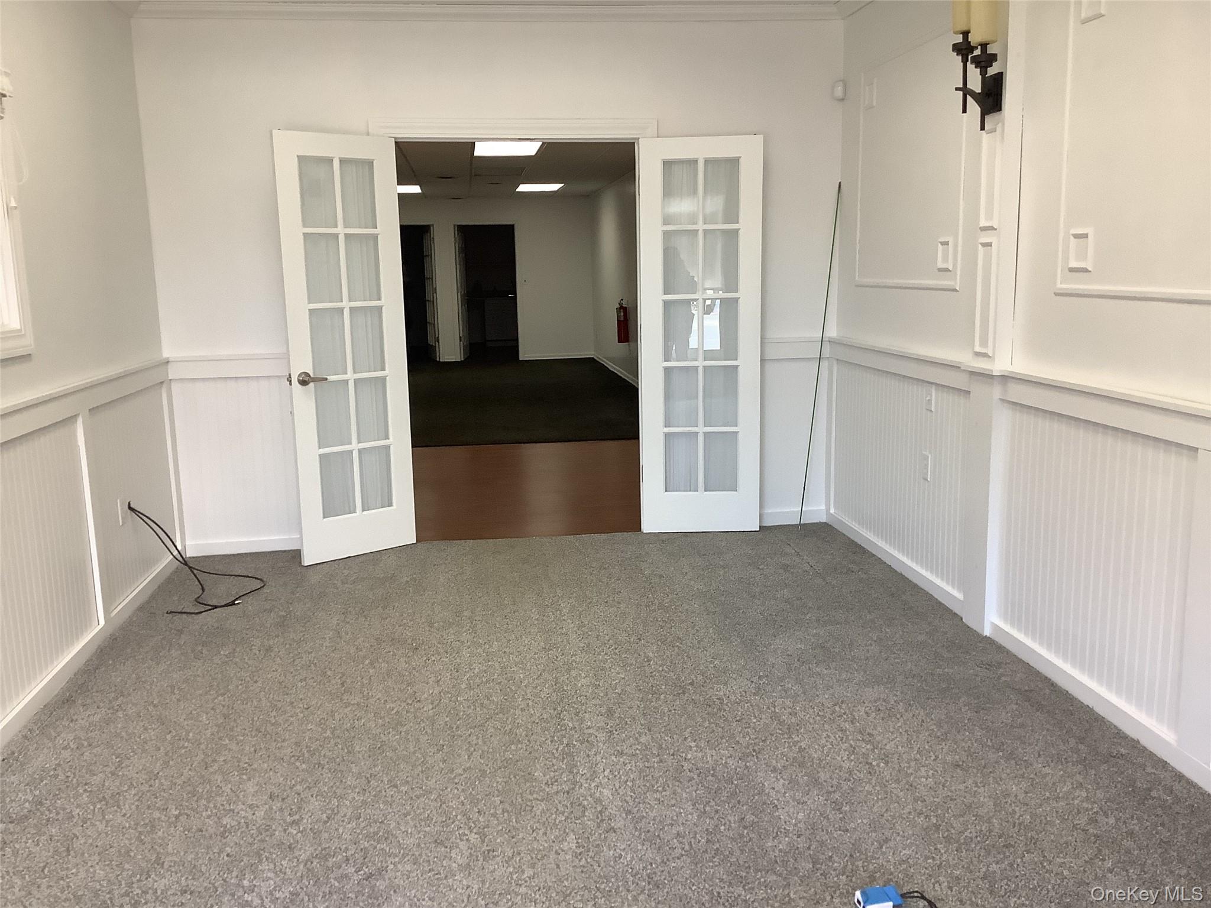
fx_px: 1084
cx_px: 606
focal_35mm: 31
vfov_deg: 45.4
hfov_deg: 58.4
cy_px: 454
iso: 125
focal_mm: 3.3
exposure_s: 1/60
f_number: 2.4
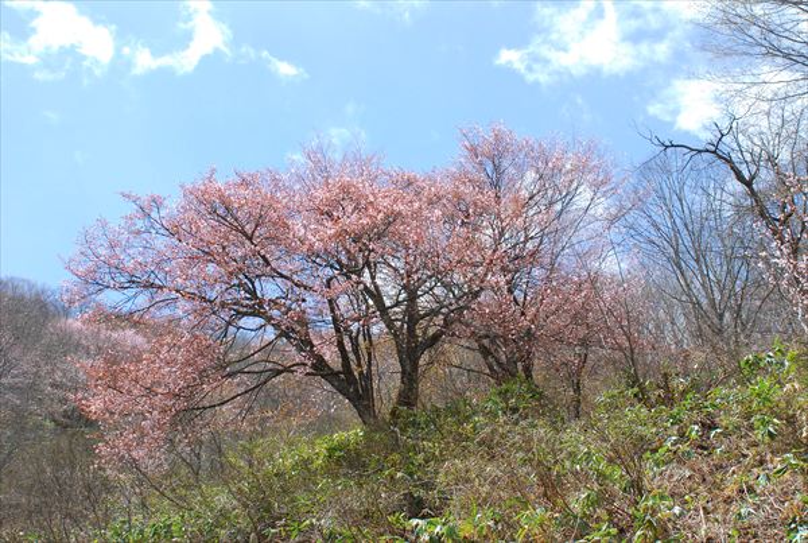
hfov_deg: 41.0
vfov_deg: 28.2
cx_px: 404
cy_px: 272
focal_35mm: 48
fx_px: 1080
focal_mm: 32
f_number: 13
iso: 1000
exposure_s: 1/500
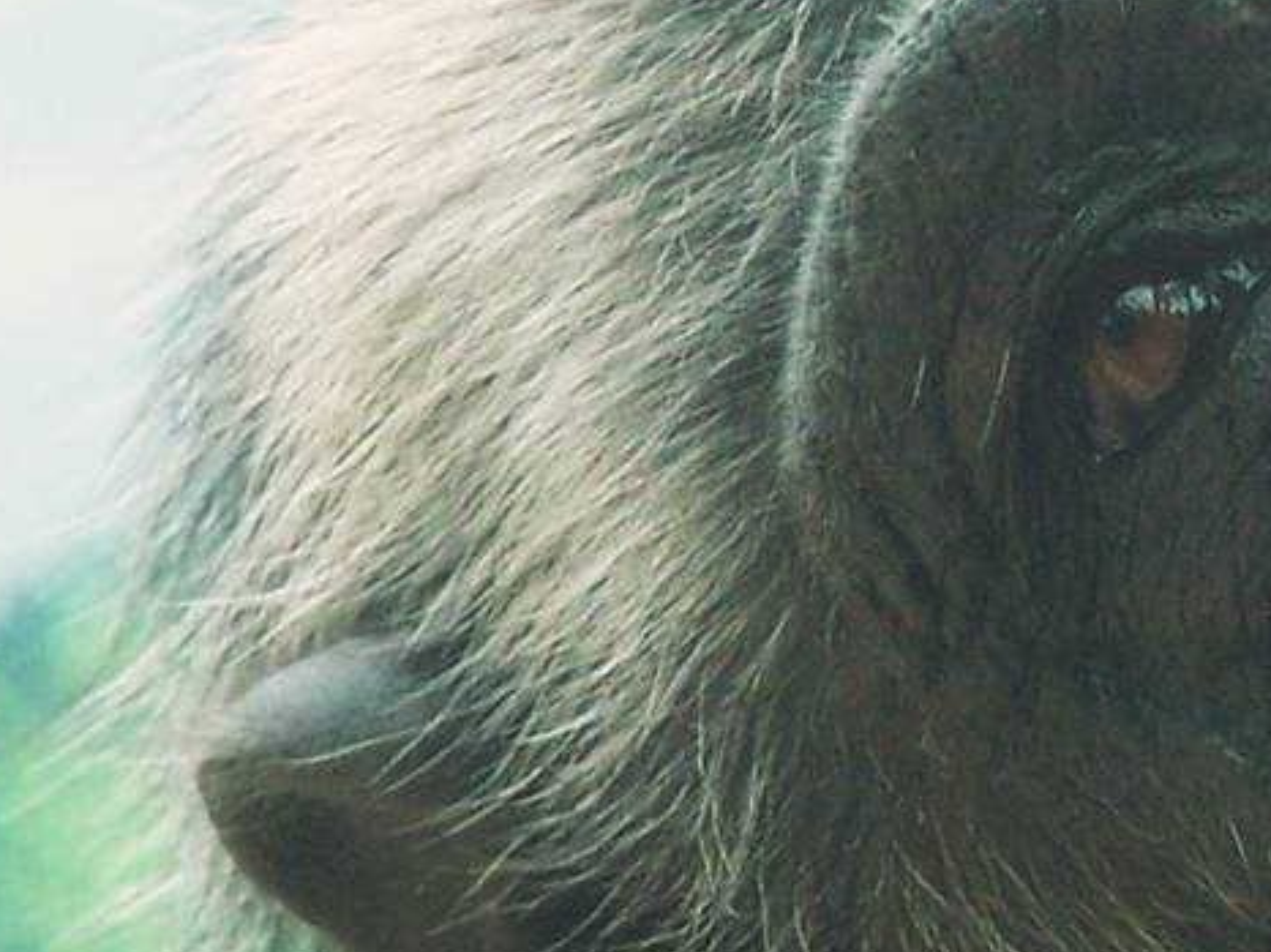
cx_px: 1446
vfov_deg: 2.1
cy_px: 76
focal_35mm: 718
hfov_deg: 2.8
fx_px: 26349
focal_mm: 34.6
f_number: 3.2
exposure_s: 1/90
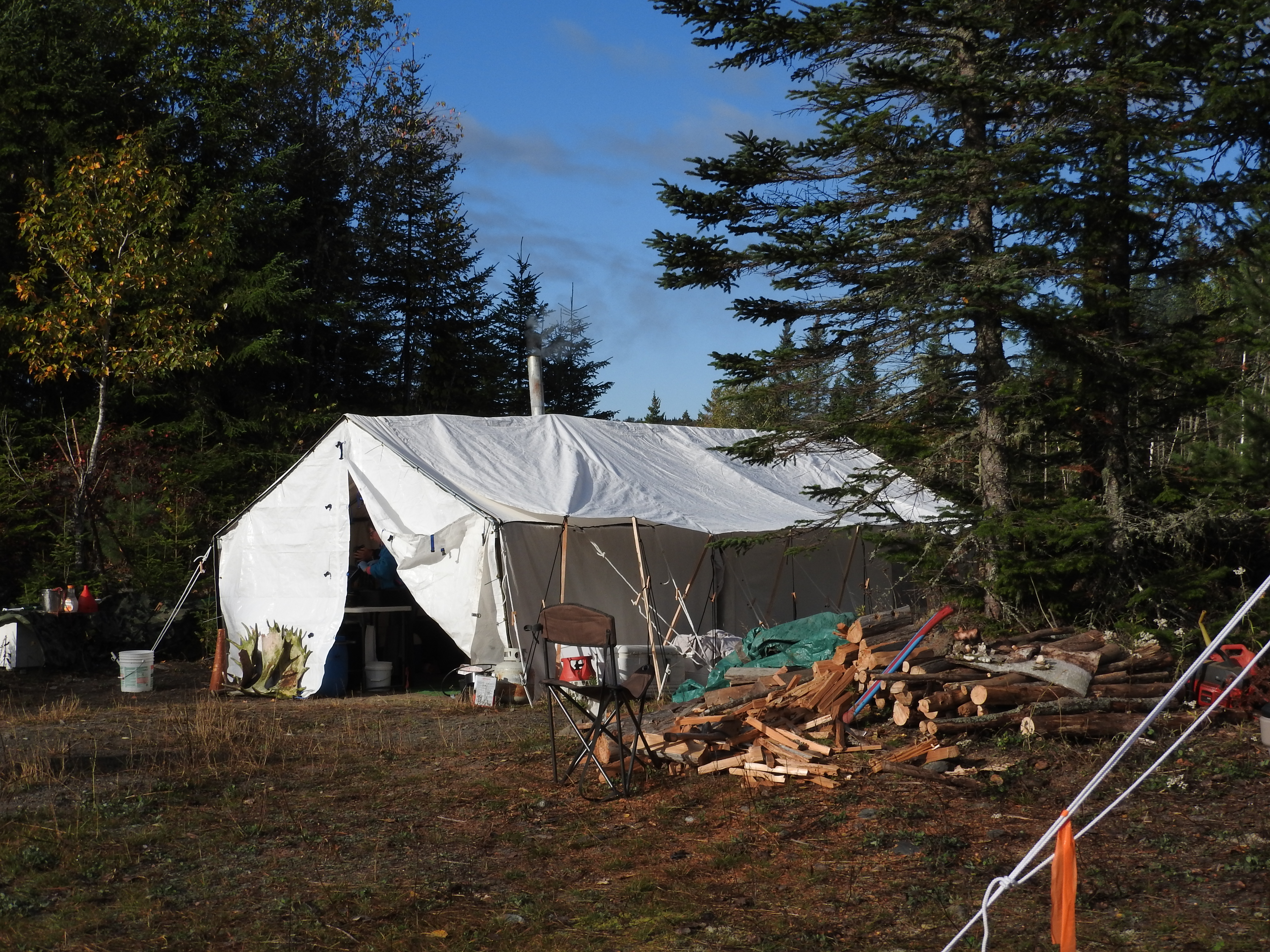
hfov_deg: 34.9
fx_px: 2018
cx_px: 635
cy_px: 476
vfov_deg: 26.6
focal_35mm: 55
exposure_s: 1/1600
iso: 100
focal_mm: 9.9
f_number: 4
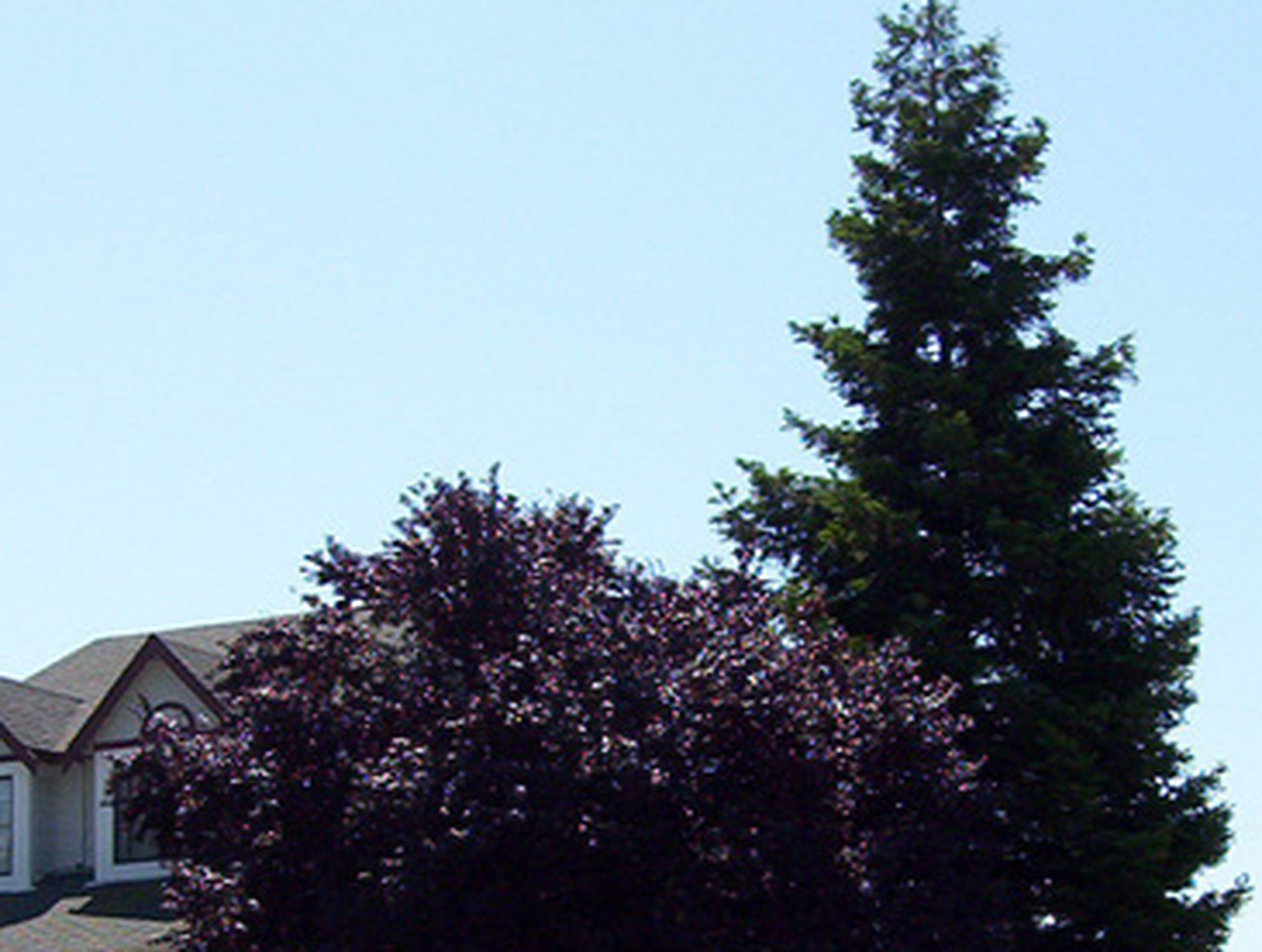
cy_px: 804
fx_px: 3507
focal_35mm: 96
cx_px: 762
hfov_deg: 20.4
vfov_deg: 15.3
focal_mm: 5.77
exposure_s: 1/590
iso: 100
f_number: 5.17
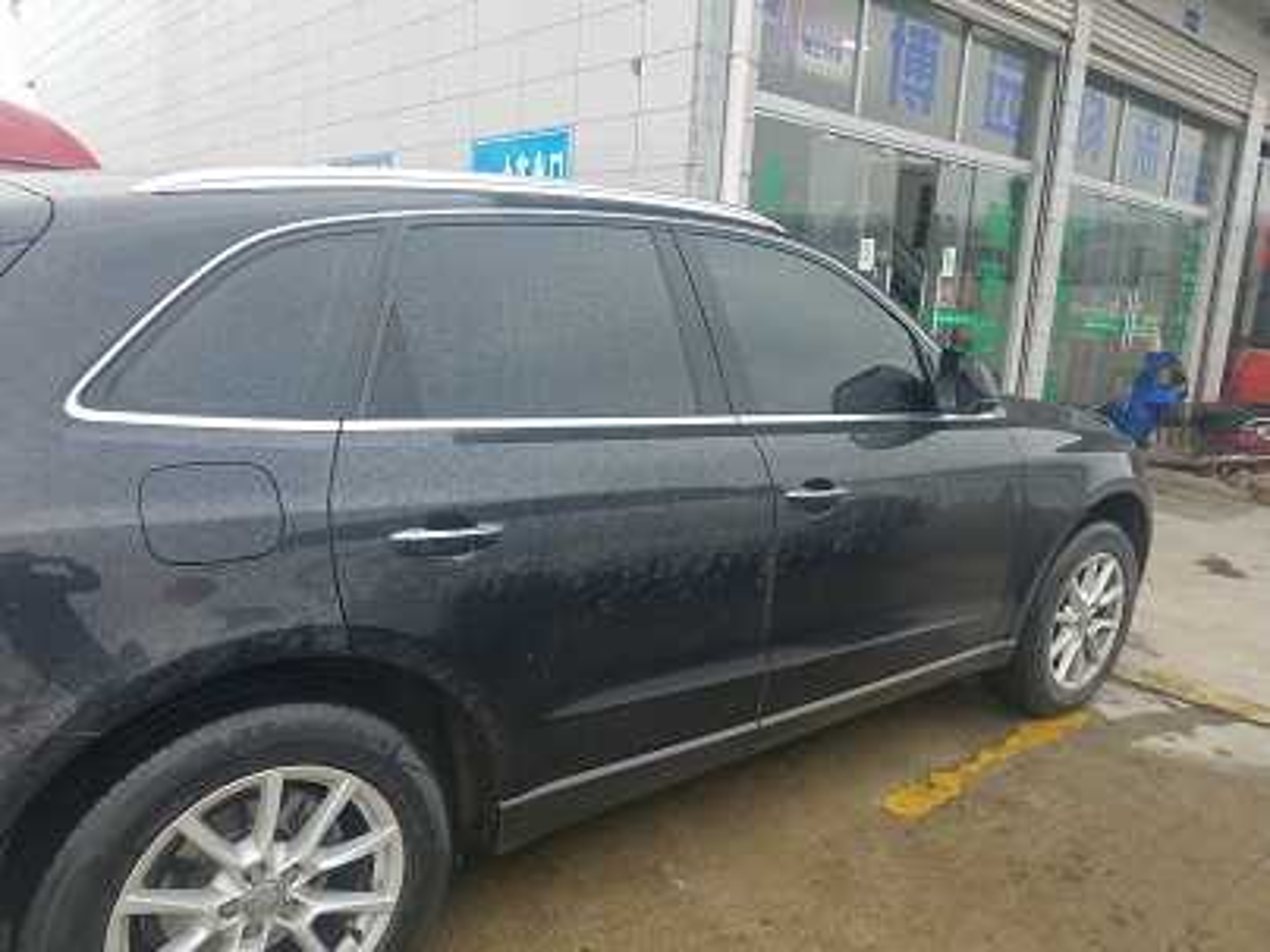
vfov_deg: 53.1
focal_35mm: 26
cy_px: 476
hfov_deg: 67.3
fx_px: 954
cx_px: 635
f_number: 1.7
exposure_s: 1/208
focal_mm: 4.2
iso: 50
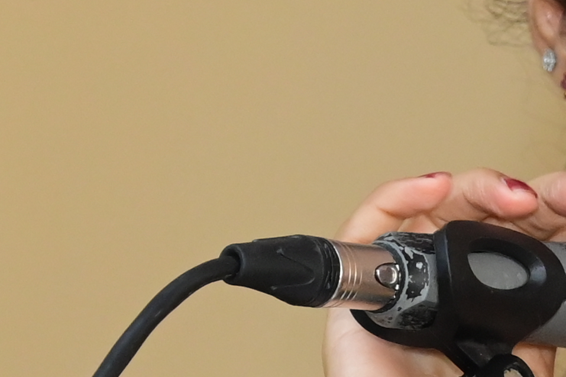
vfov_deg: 1.8
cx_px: 989
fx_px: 11911
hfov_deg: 2.7
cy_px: 540
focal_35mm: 758
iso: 2500
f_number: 5.6
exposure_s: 1/125
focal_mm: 120
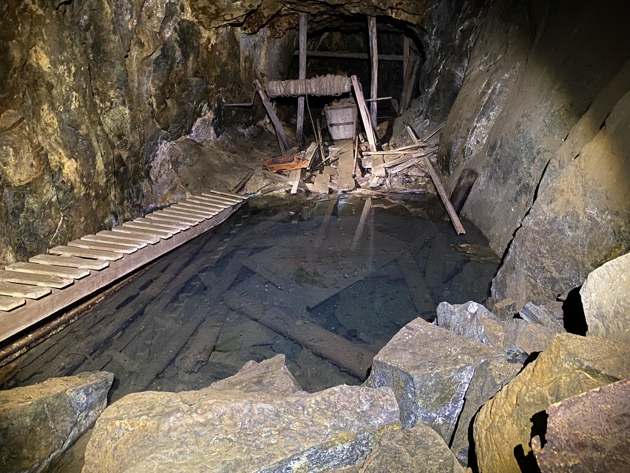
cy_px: 236
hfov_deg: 67.3
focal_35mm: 26
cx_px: 315
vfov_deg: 53.1
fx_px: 473
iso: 500
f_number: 1.8
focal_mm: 4.25
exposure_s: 1/7
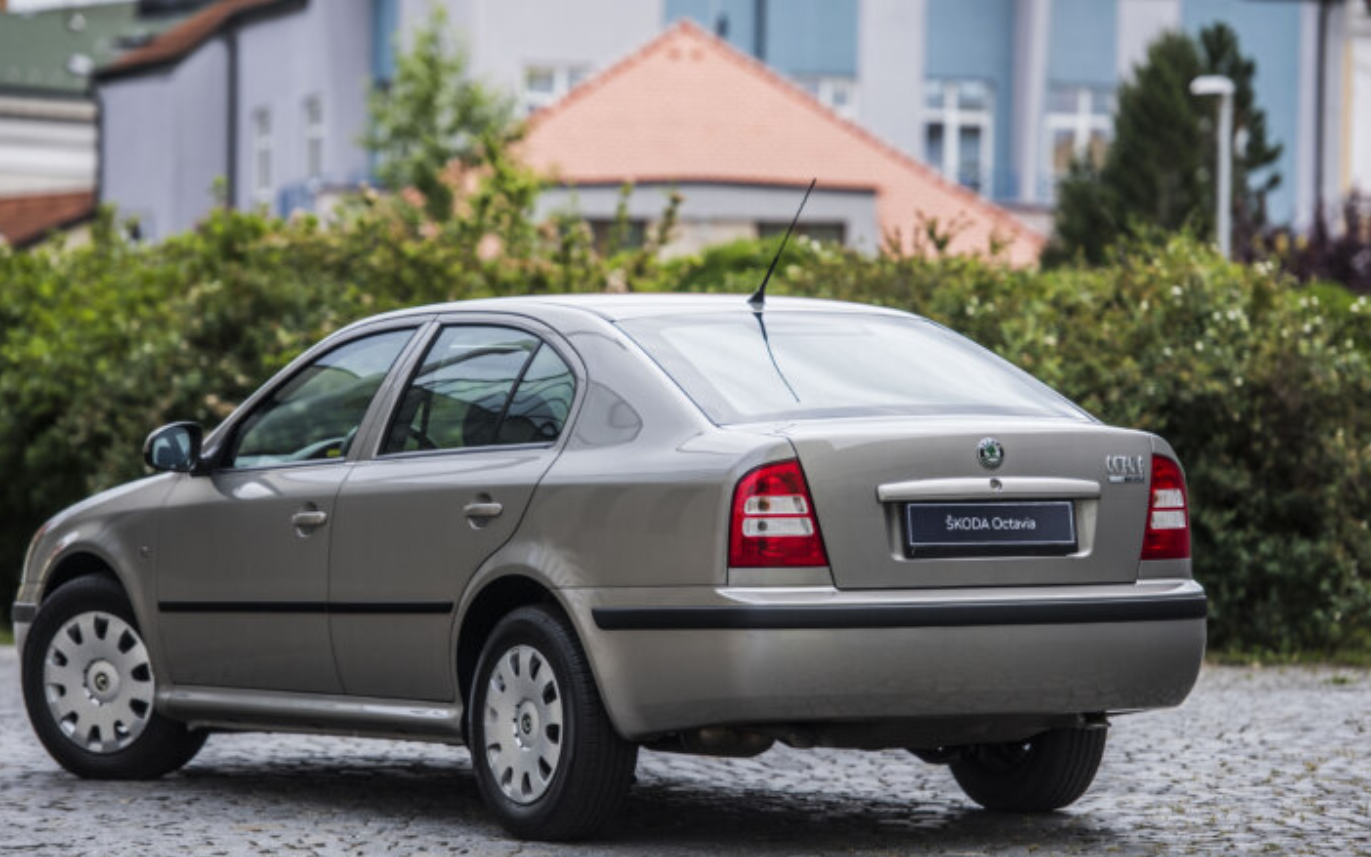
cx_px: 691
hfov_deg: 11.4
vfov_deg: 7.1
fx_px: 6876
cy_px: 407
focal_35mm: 184
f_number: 3.5
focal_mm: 165
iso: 200
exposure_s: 1/320
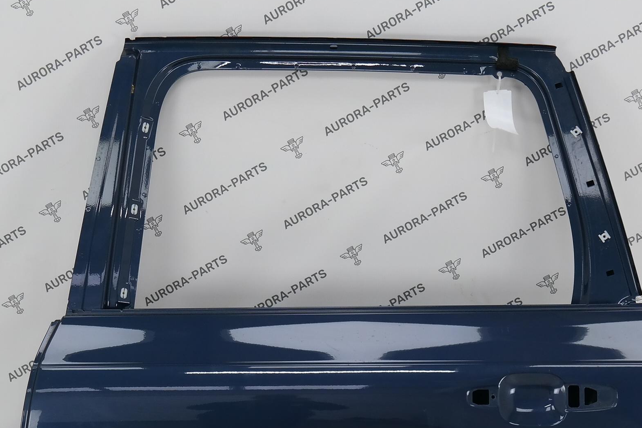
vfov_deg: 15.2
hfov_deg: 22.9
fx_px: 1587
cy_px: 400
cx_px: 324
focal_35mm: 89
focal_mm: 24
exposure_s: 1/50
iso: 200
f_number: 5.6
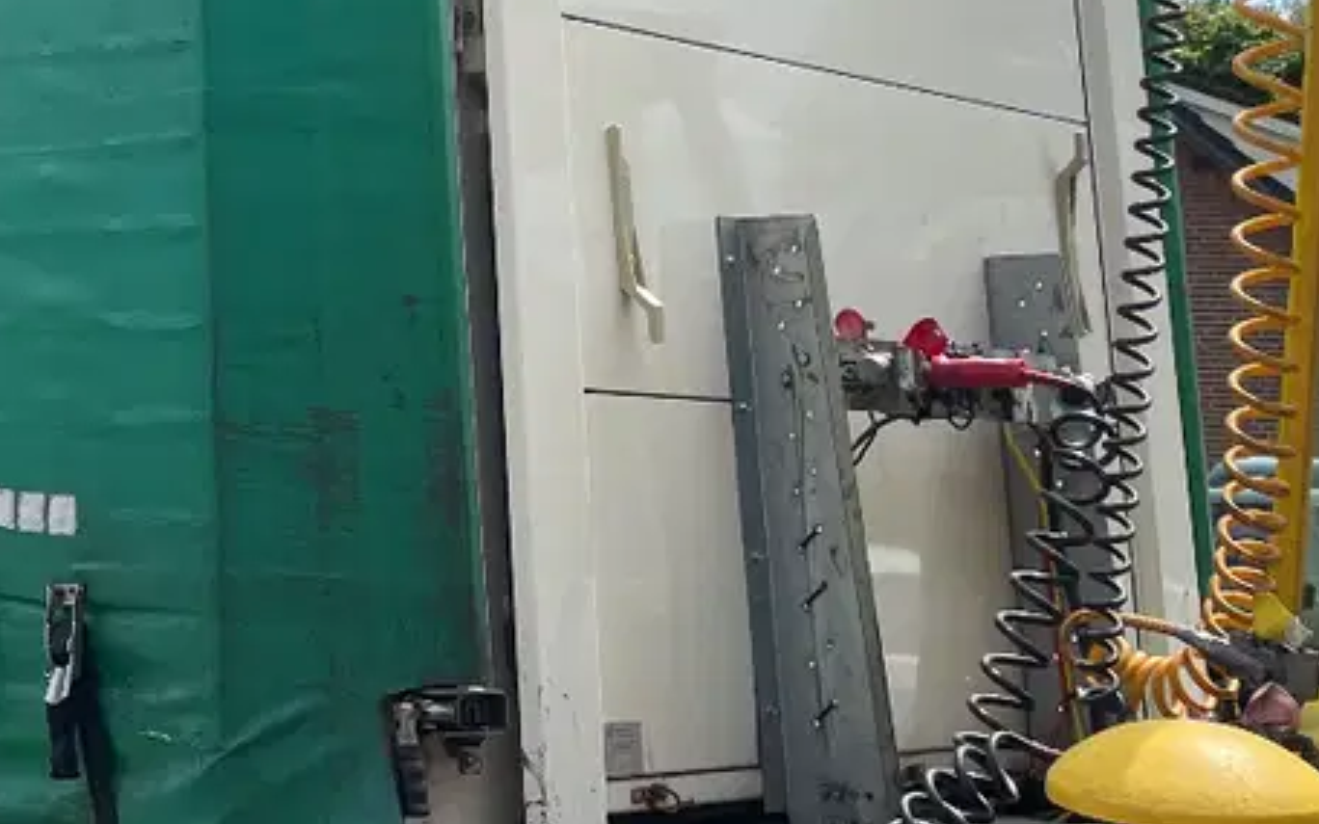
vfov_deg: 18.7
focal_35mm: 67
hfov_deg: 27.4
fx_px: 2408
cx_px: -218
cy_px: -75
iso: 32
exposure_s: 1/2618
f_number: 1.6
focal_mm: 4.2
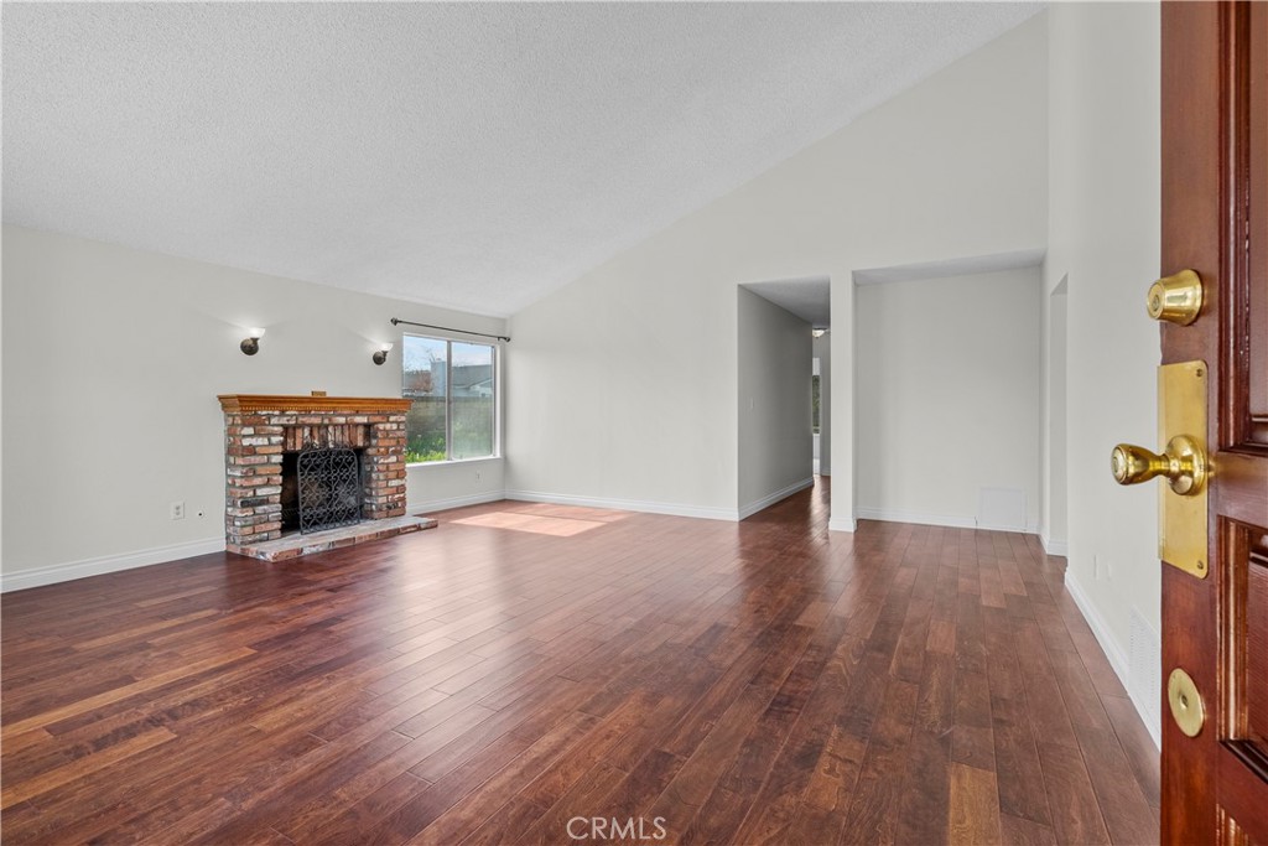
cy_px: 423
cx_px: 634
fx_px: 564
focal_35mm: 16
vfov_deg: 73.8
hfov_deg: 96.7
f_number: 8
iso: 250
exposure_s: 1/8
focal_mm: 16
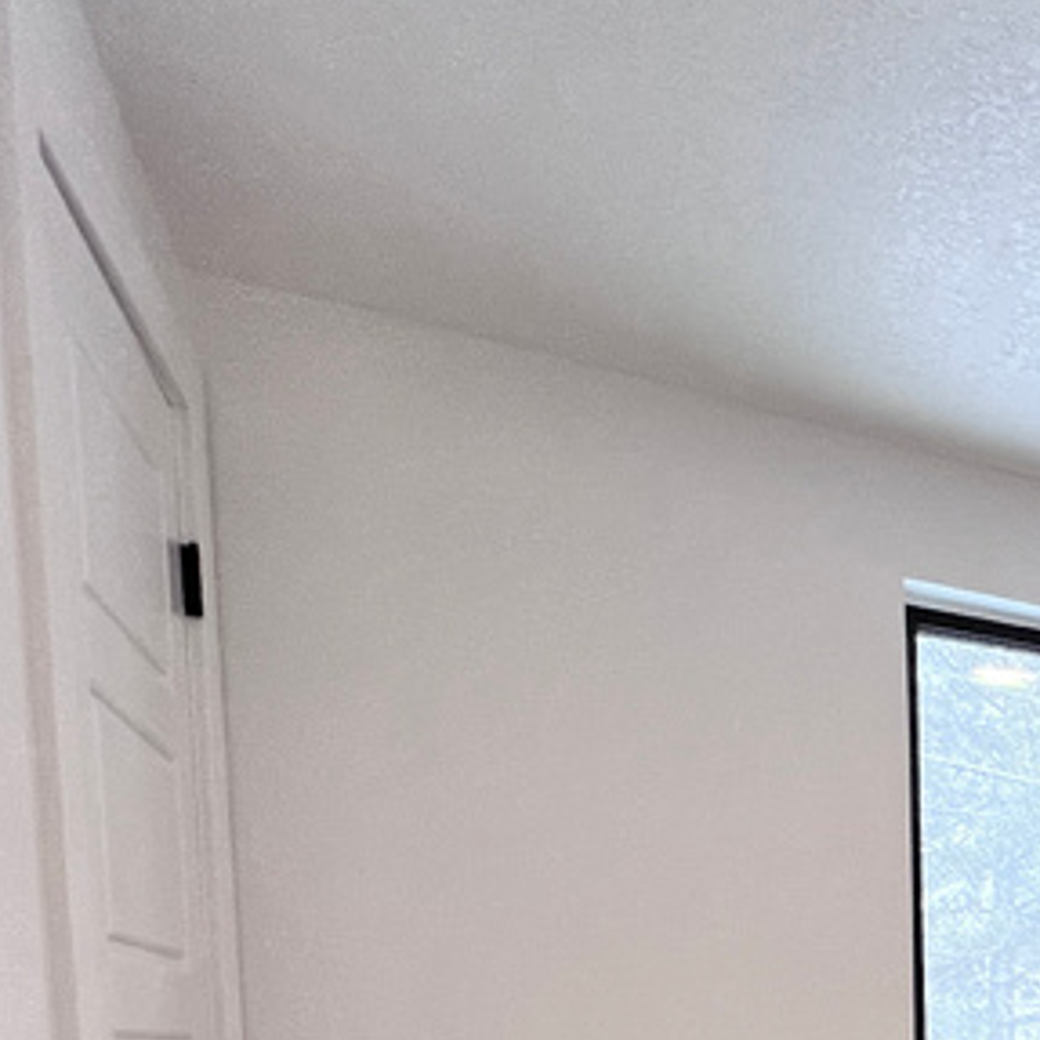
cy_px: 1254
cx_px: 1623
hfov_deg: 26.6
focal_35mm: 41
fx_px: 1394
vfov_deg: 33.3
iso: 100
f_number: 1.8
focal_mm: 1.57
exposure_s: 1/120
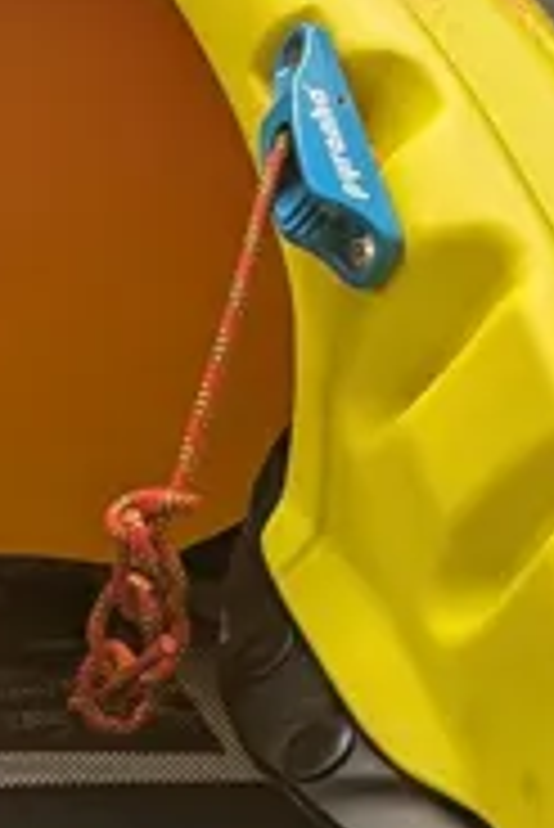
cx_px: -383
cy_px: 1161
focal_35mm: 144
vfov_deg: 13.6
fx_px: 3318
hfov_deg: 9.2
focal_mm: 6.81
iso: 124
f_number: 1.85
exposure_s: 1/100
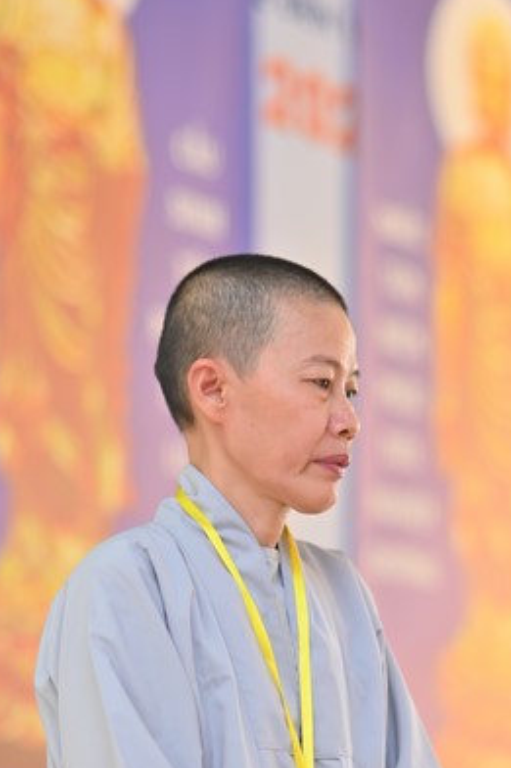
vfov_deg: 14.5
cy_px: 474
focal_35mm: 141
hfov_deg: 9.7
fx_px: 3005
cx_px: 275
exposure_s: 1/200
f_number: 2
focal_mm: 85
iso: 400
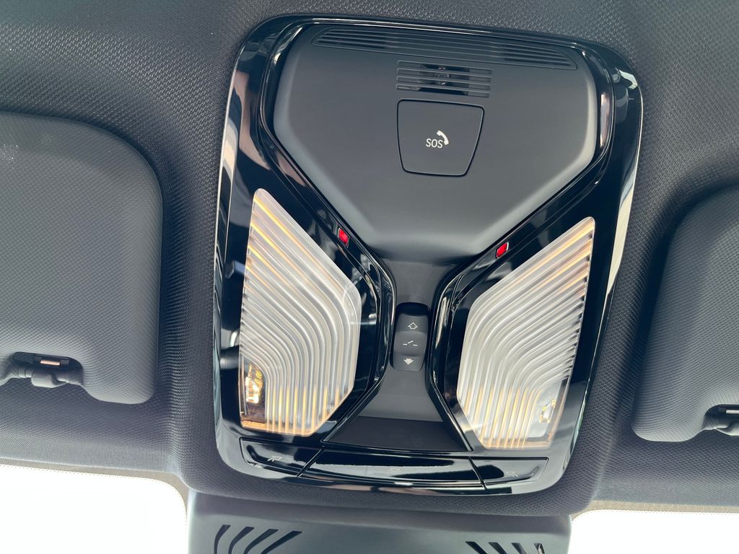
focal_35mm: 26
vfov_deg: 53.1
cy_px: 277
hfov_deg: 67.3
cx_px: 370
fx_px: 555
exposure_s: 1/122
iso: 40
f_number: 1.6
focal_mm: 5.1
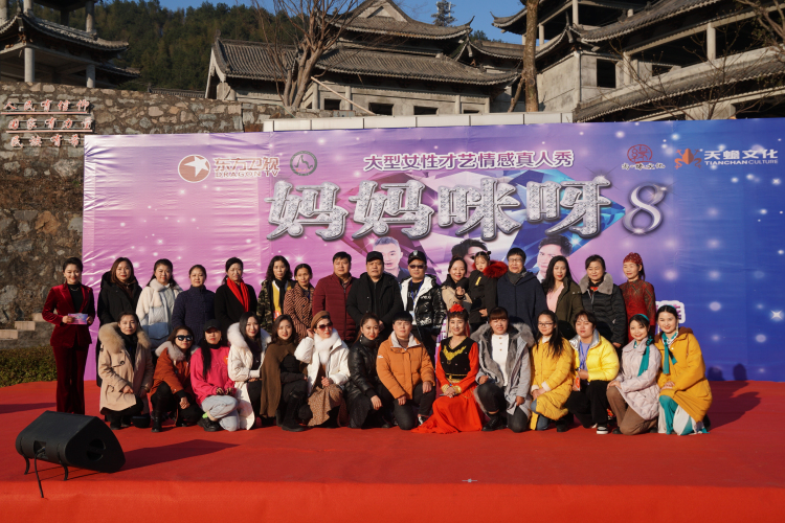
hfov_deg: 51.3
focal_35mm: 38
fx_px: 818
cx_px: 392
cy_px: 262
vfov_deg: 35.5
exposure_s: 1/320
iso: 100
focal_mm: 25
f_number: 8
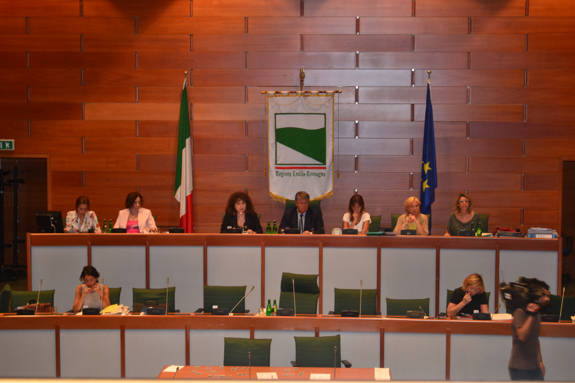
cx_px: 288
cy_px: 192
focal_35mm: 75
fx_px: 1198
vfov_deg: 18.2
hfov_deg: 27.0
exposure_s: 1/25
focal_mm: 50
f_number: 5.6
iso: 800
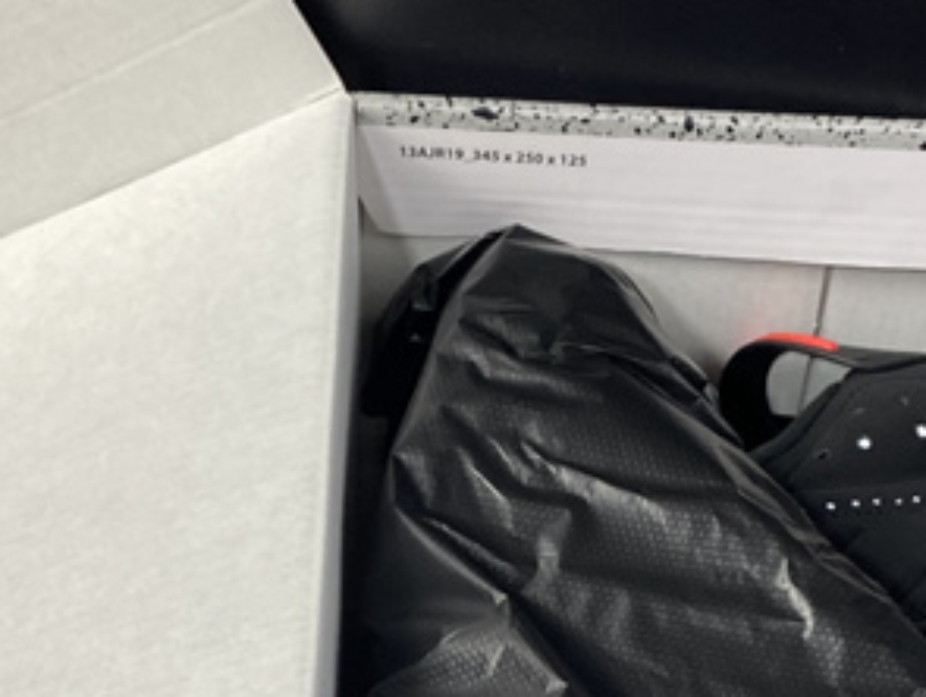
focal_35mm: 88
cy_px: 879
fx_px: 2357
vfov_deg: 16.0
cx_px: 509
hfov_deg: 22.2
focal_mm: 4.25
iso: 64
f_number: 1.8
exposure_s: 1/100
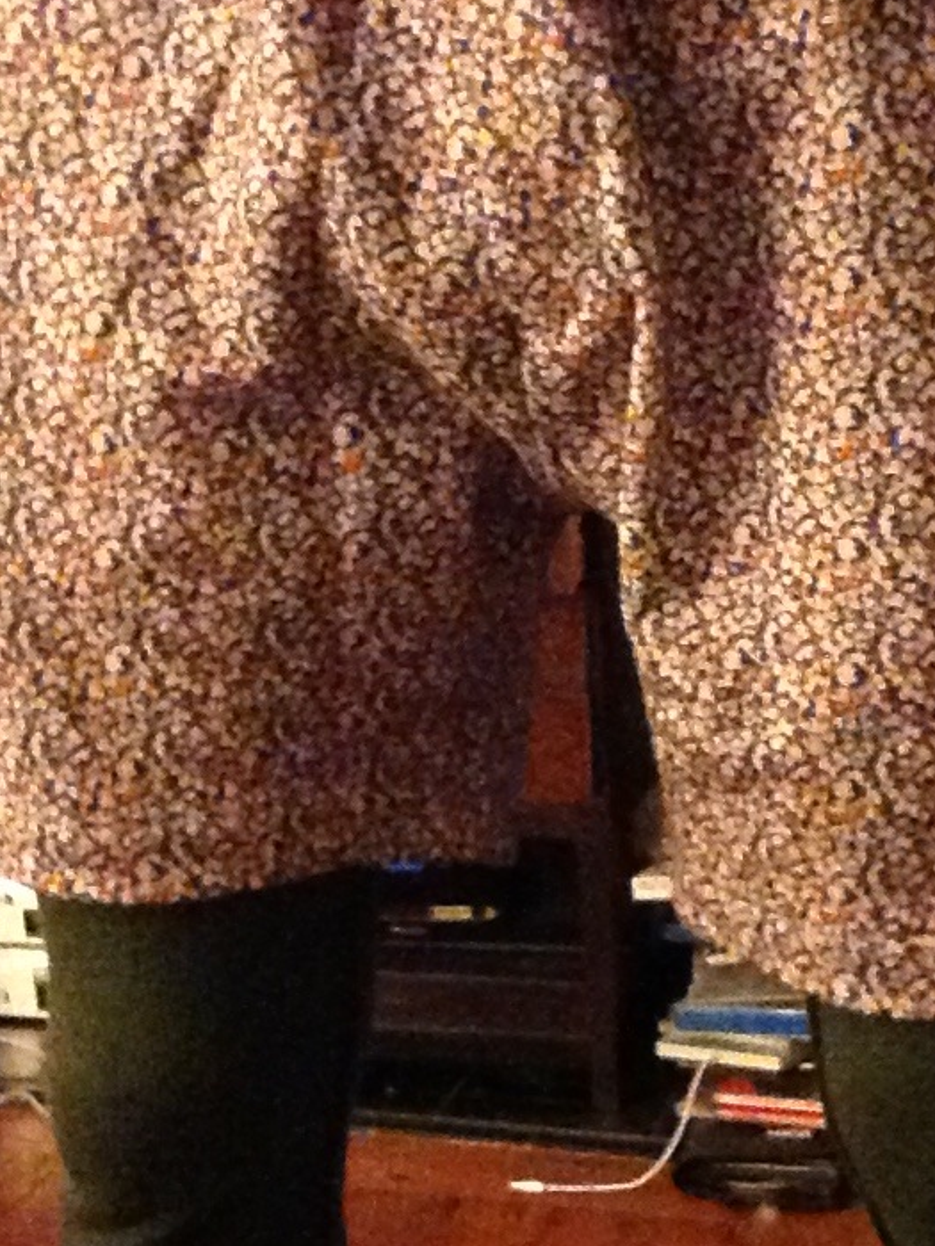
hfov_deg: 22.5
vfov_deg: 30.2
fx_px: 2305
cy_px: 684
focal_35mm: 64
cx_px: 780
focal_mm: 2.18
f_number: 2.4
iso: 1000
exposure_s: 1/15
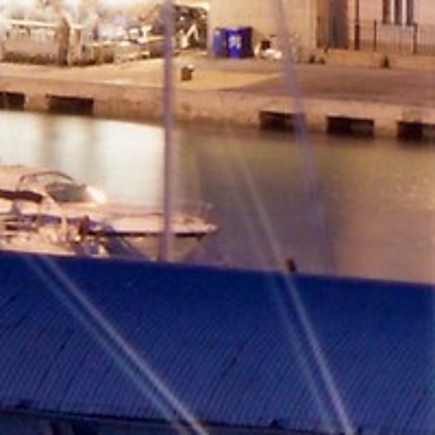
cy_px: -232
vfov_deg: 0.8
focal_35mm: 2293
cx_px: 1114
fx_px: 32600
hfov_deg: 0.8
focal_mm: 150
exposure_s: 30
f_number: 20
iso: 100
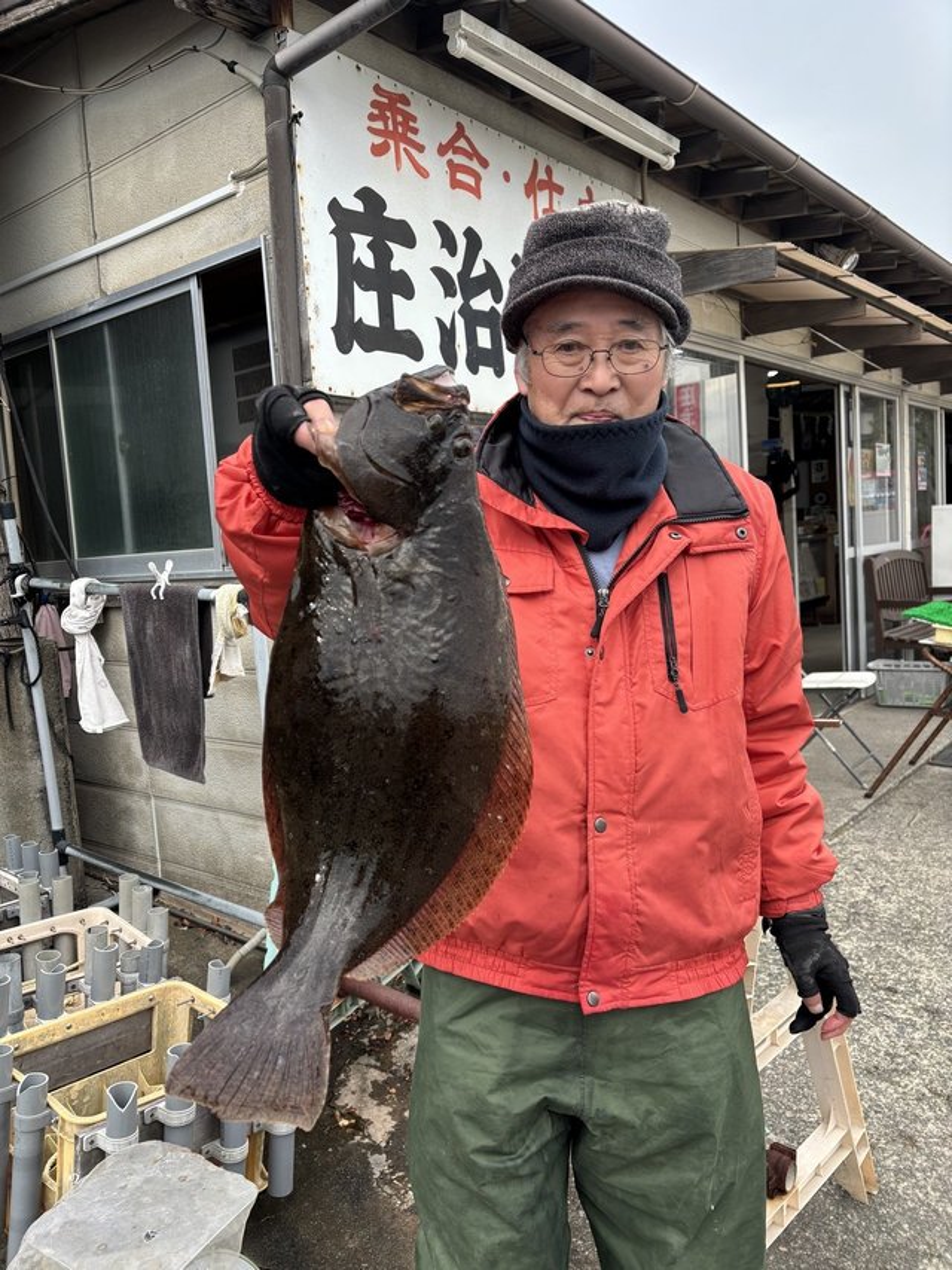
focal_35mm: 26
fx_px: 954
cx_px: 476
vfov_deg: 67.3
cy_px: 635
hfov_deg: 53.0
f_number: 1.6
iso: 40
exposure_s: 1/242
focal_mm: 5.96
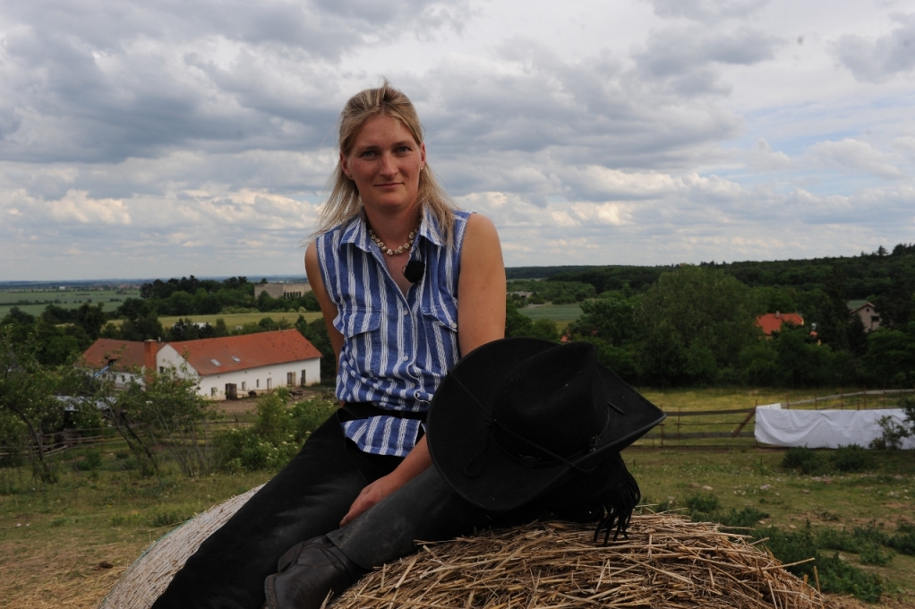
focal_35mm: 32
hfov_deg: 58.7
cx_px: 458
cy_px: 304
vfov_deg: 41.1
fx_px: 813
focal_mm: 32
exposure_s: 1/320
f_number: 9
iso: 200
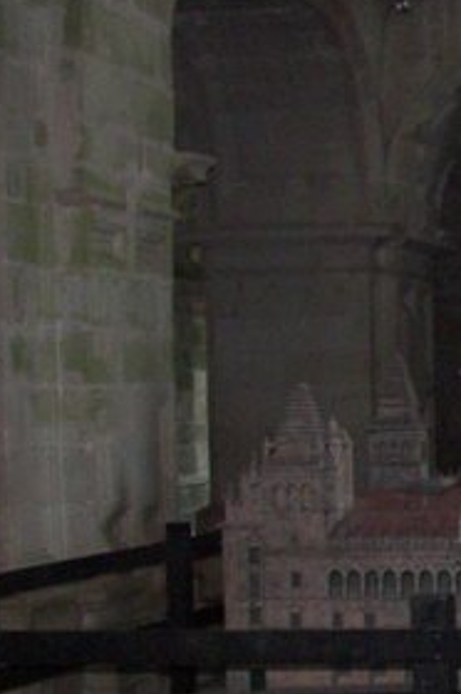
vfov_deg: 18.7
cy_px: 444
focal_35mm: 109
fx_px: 2099
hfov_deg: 11.7
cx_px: 791
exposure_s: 1/30
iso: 160
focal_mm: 6.1
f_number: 2.8
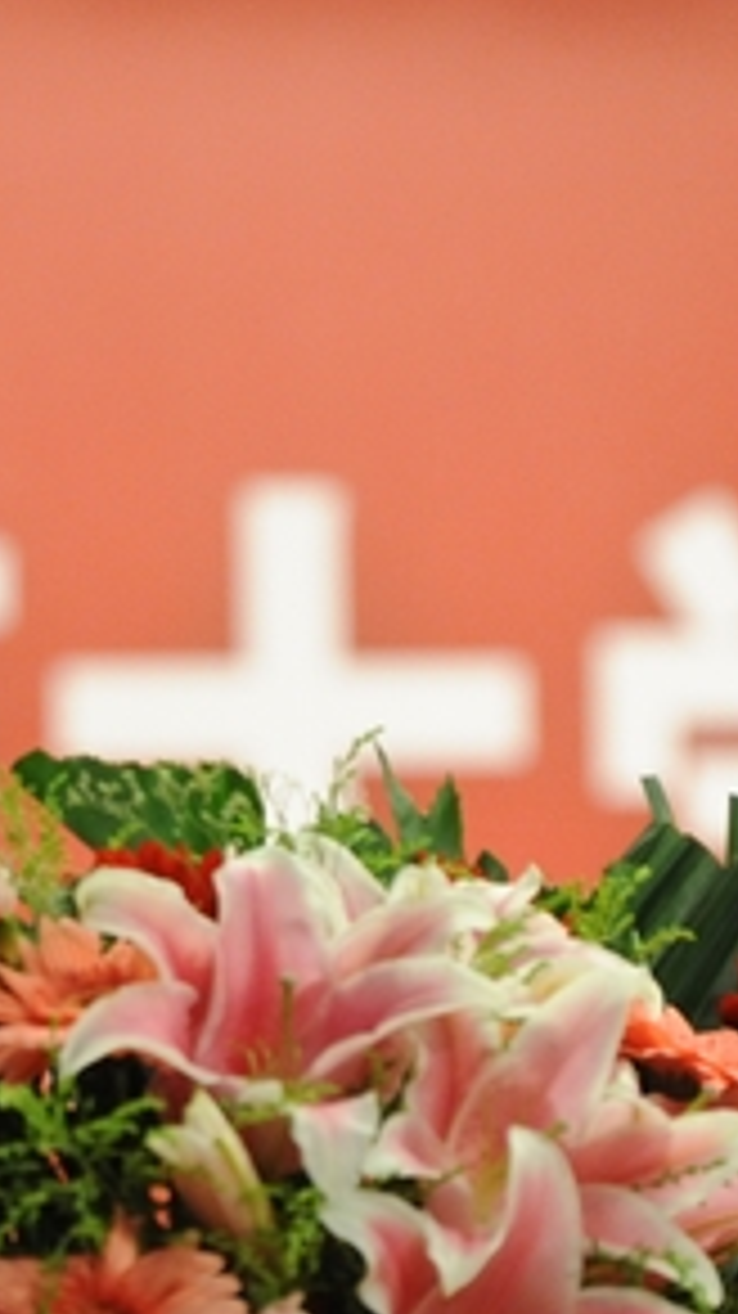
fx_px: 19504
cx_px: -302
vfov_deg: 3.9
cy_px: 734
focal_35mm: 560
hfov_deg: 2.2
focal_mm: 195
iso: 3200
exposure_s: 1/125
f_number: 5.3
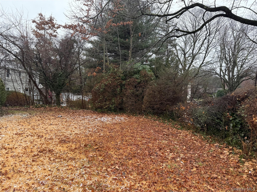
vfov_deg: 56.8
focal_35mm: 24
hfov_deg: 71.6
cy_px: 96
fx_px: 178
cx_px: 128
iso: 100
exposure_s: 1/234
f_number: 1.78
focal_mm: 6.76
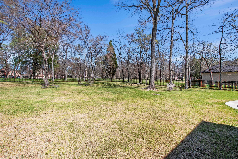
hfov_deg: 100.4
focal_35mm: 15
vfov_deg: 77.3
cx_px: 119
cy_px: 80
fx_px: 99
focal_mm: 10
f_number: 8
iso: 100
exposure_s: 1/640
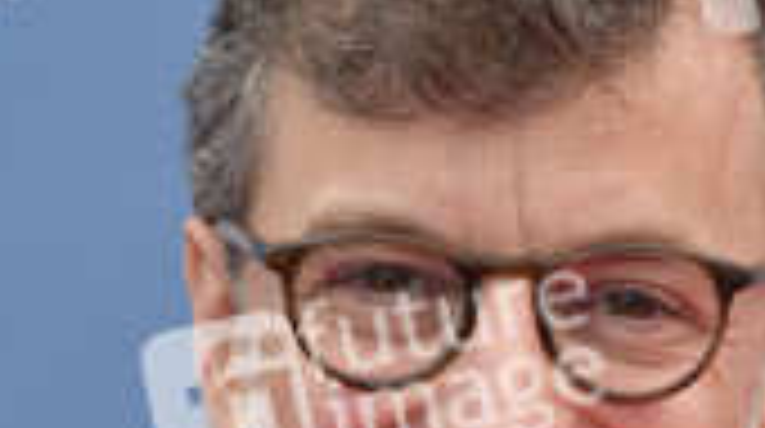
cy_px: 604
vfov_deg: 5.0
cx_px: 506
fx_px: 4901
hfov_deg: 8.9
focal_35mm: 242
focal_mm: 98
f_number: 7.1
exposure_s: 1/250
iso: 250
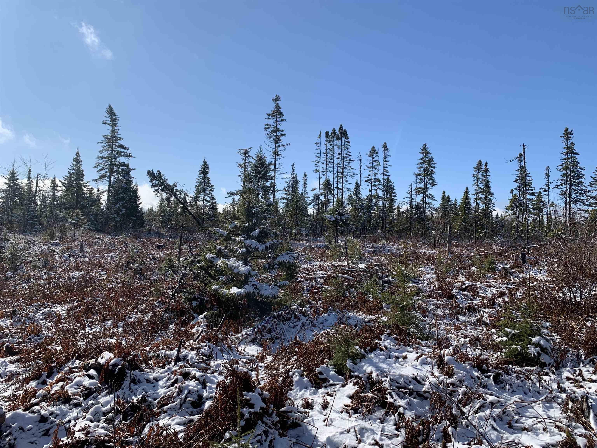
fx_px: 448
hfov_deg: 67.3
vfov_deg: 53.1
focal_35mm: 26
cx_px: 298
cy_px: 224
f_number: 1.8
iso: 25
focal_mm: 4.25
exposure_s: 1/4098
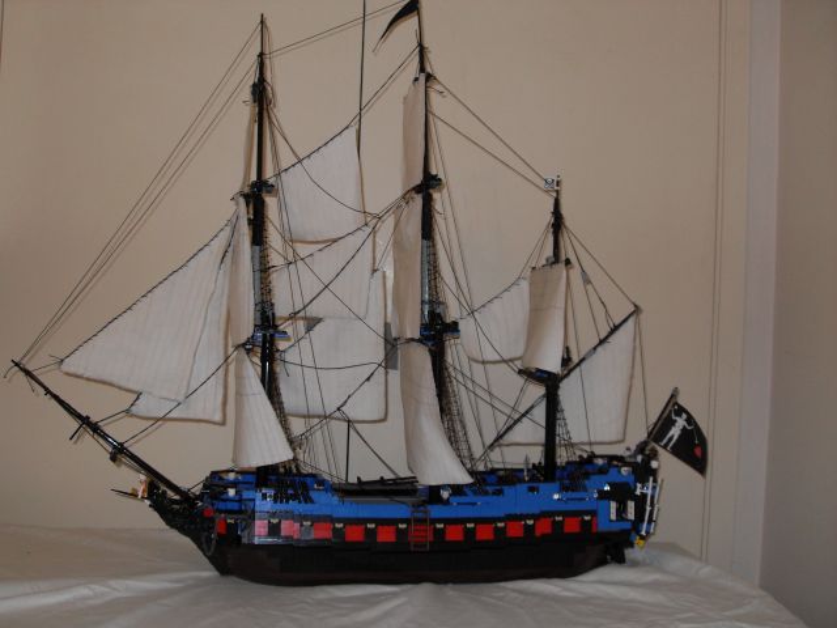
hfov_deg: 50.1
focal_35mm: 37
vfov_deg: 38.7
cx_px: 418
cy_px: 314
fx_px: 895
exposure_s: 1/45
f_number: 2.8
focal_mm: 6.3
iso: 100
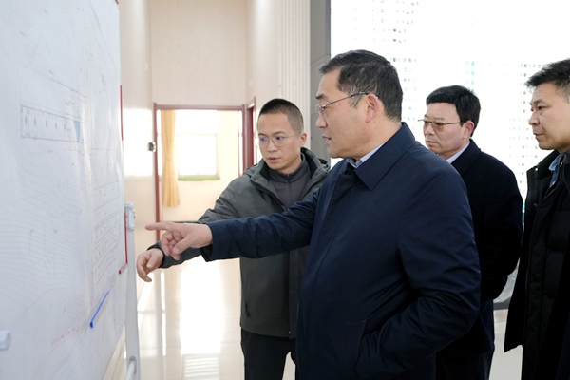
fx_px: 475
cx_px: 285
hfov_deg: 61.9
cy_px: 190
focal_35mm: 30
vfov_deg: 43.6
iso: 1250
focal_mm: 30
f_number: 4
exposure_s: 1/160
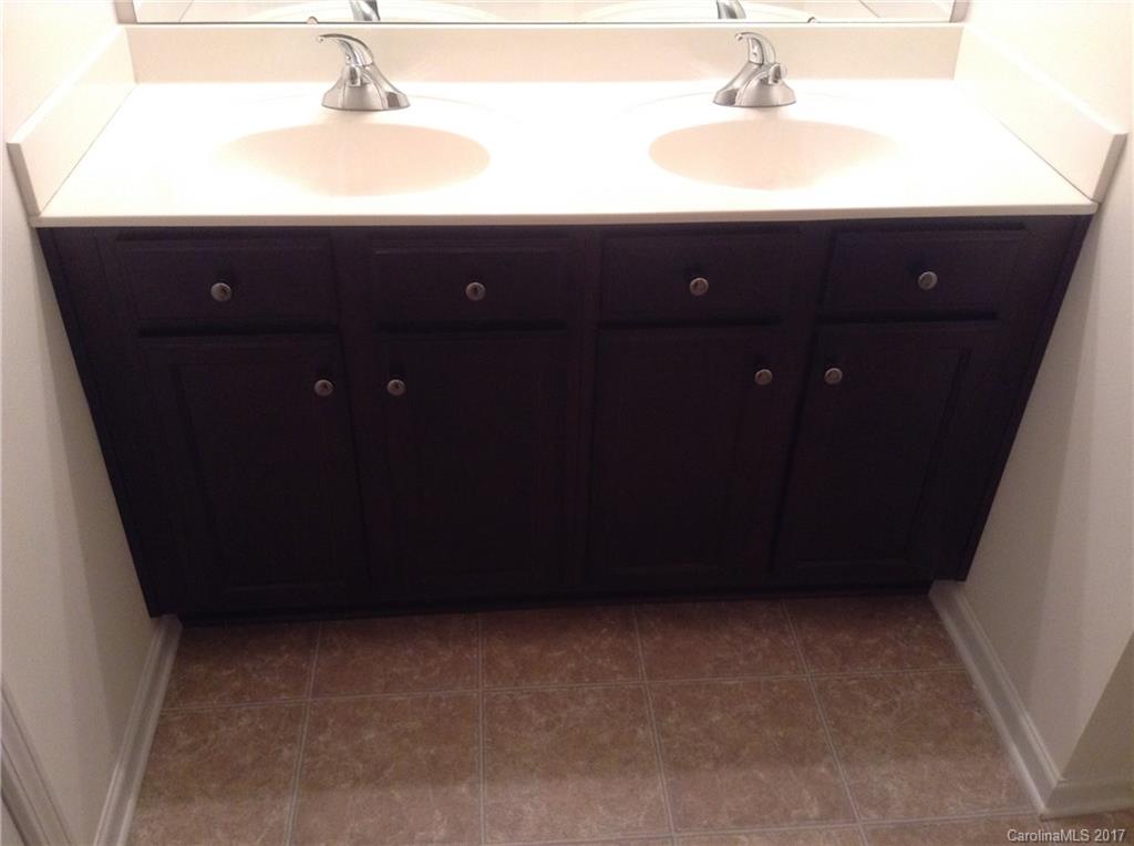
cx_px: 567
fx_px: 1079
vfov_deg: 42.8
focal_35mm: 33
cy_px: 423
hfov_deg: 55.4
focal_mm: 3.3
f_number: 2.4
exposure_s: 1/25
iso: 125
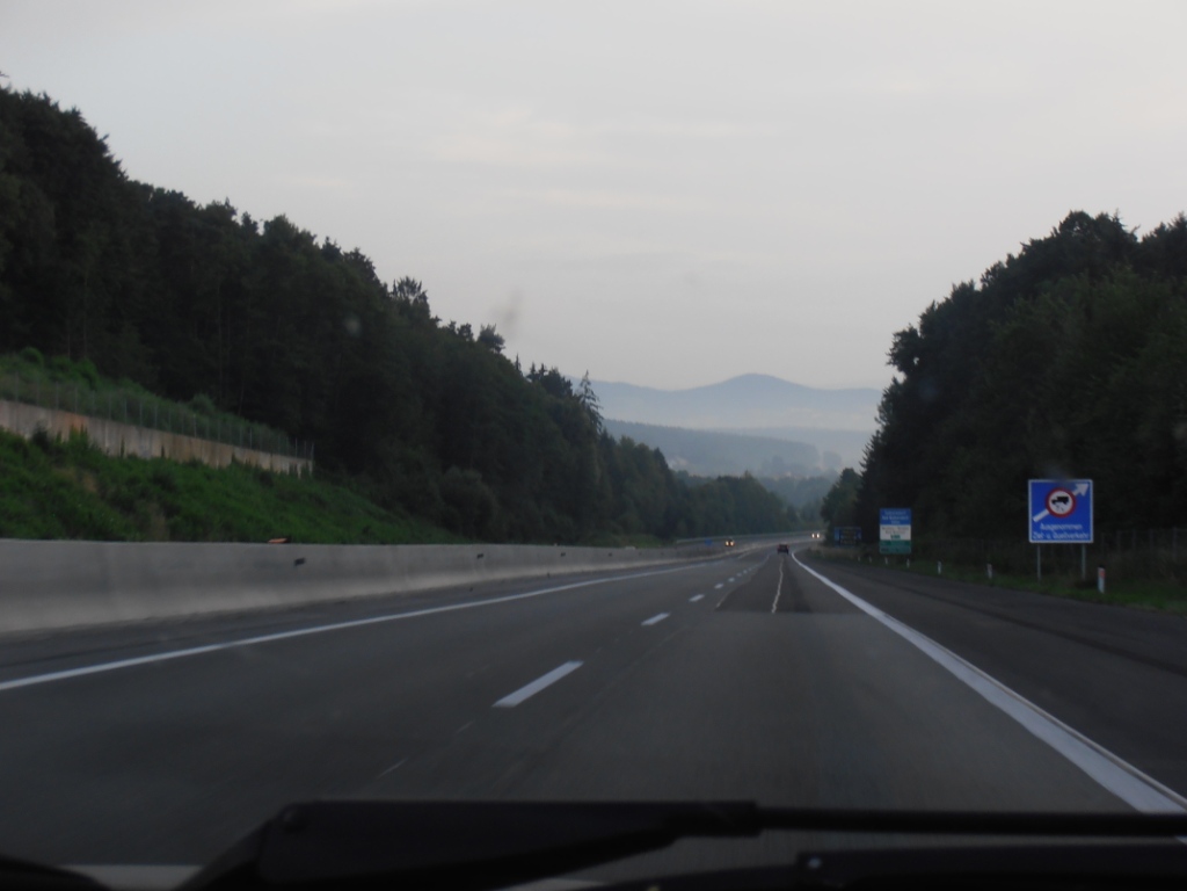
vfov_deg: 16.8
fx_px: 3018
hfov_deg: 22.3
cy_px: 446
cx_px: 594
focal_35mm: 88
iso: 80
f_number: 5.1
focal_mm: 15.51
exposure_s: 1/60
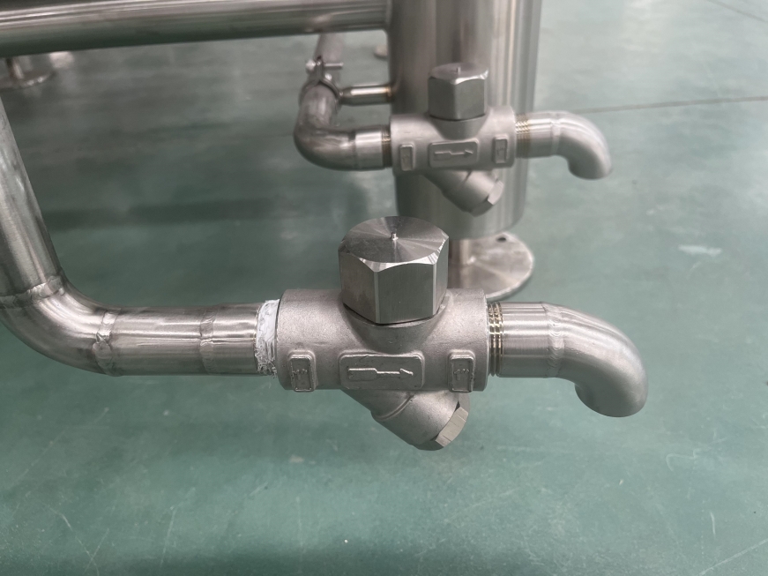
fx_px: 577
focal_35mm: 26
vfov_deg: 53.1
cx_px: 384
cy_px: 288
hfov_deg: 67.3
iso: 100
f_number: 1.6
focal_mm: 5.1
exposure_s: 1/121
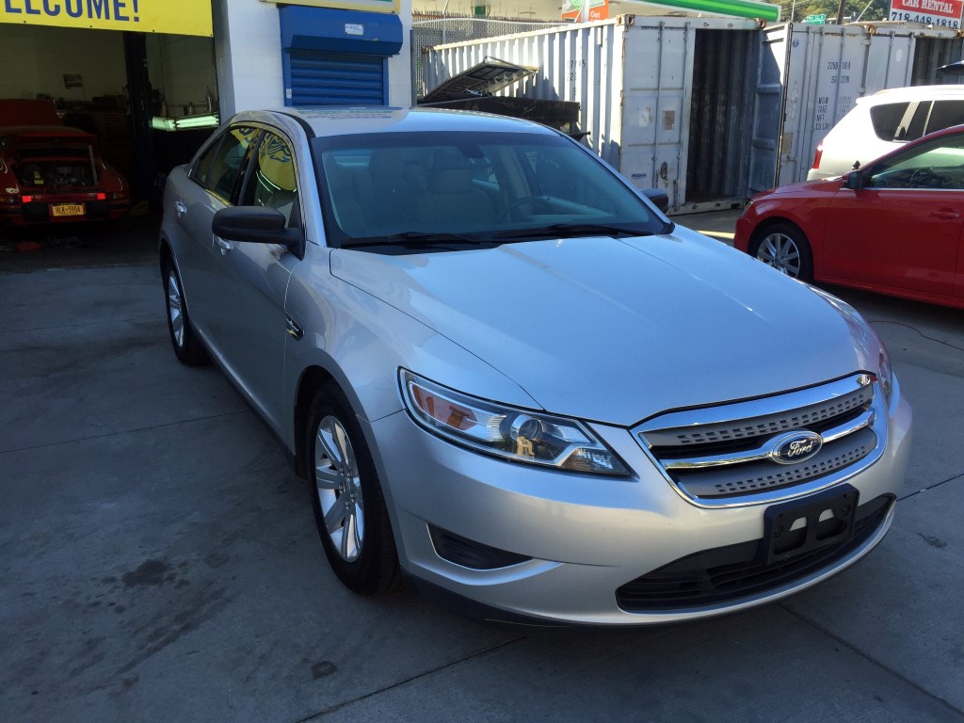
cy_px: 362
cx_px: 482
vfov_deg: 48.2
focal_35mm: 29
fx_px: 808
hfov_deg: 61.7
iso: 32
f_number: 2.2
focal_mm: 4.15
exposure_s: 1/421
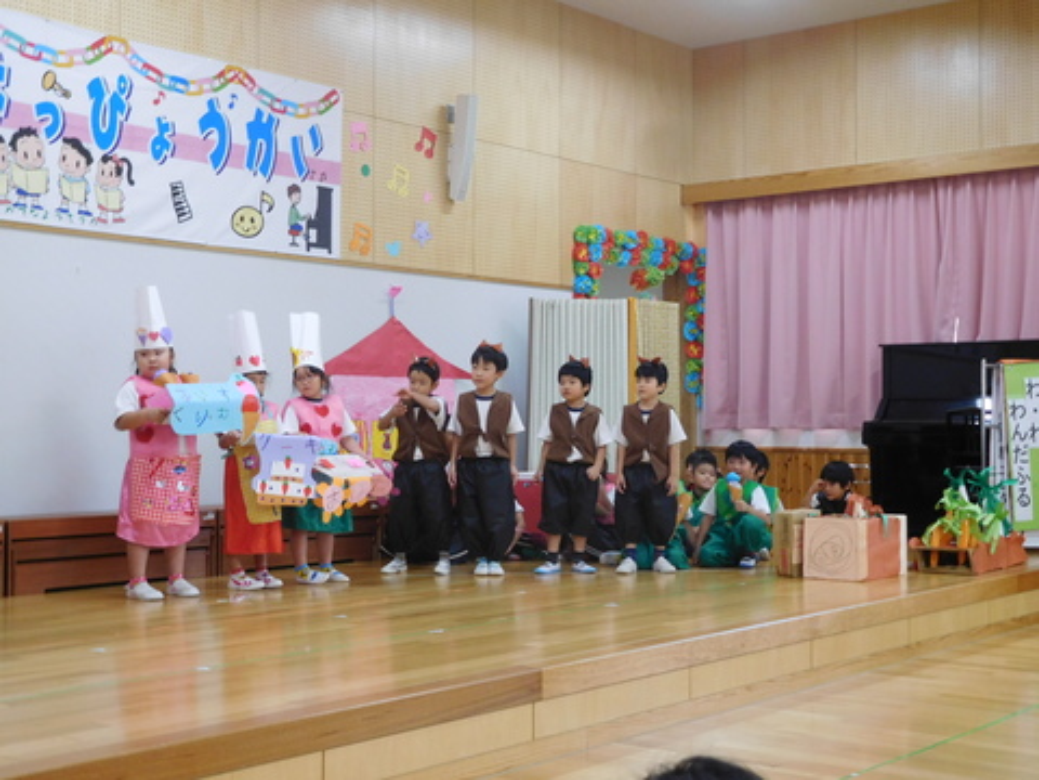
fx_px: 1501
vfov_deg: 29.1
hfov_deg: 38.2
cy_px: 390
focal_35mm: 50
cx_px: 520
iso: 320
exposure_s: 1/30
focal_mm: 8.9
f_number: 4.1
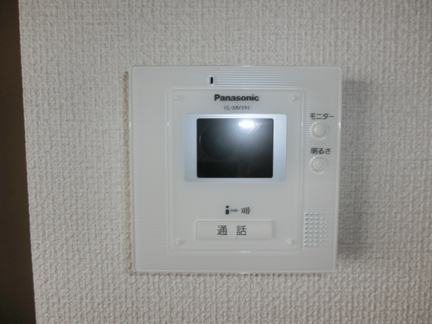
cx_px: 216
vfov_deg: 56.8
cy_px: 162
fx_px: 300
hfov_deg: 71.6
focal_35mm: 24
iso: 100
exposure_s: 1/40
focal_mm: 4.24
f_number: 3
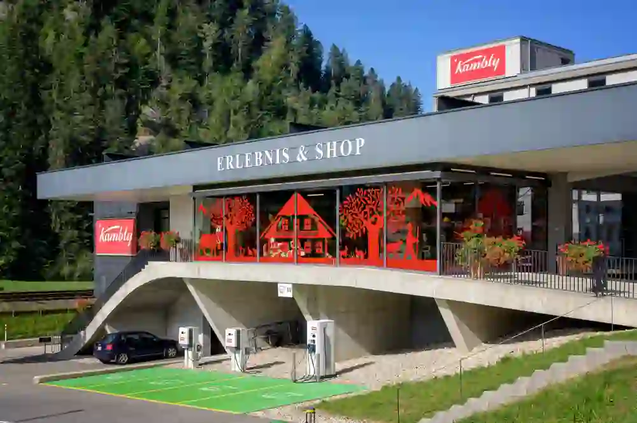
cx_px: 318
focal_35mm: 39
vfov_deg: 34.2
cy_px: 212
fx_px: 689
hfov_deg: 49.6
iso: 100
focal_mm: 39
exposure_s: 1/400
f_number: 7.1
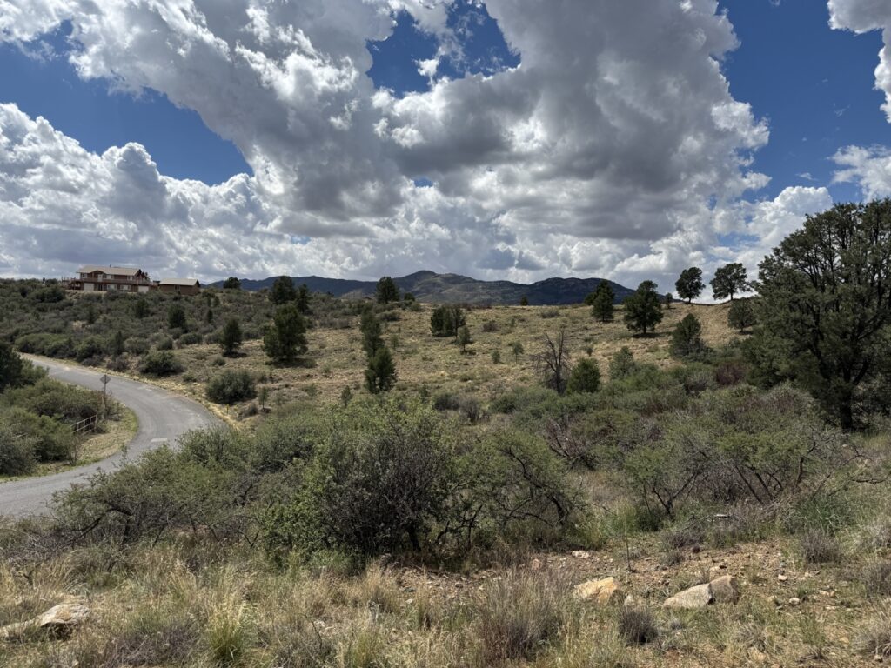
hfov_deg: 71.6
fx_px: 618
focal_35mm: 24
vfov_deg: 56.8
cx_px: 446
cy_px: 334
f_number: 1.78
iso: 80
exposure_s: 1/9091
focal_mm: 6.76
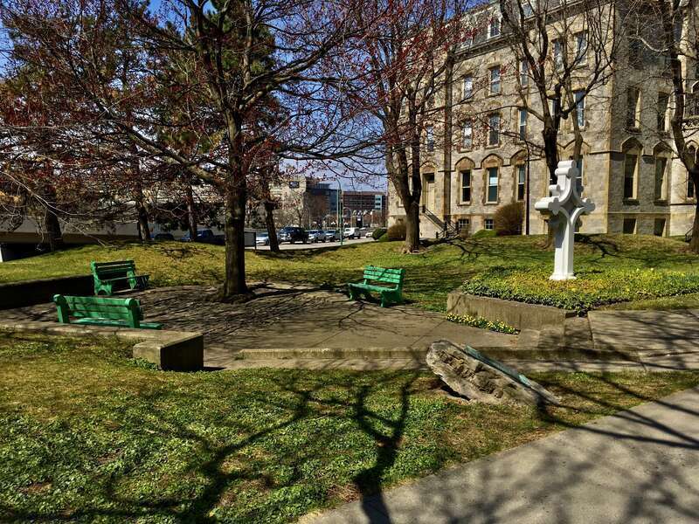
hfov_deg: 61.7
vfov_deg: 48.2
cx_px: 350
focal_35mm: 29
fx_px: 586
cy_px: 262
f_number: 2.2
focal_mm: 4.15
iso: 25
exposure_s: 1/1166
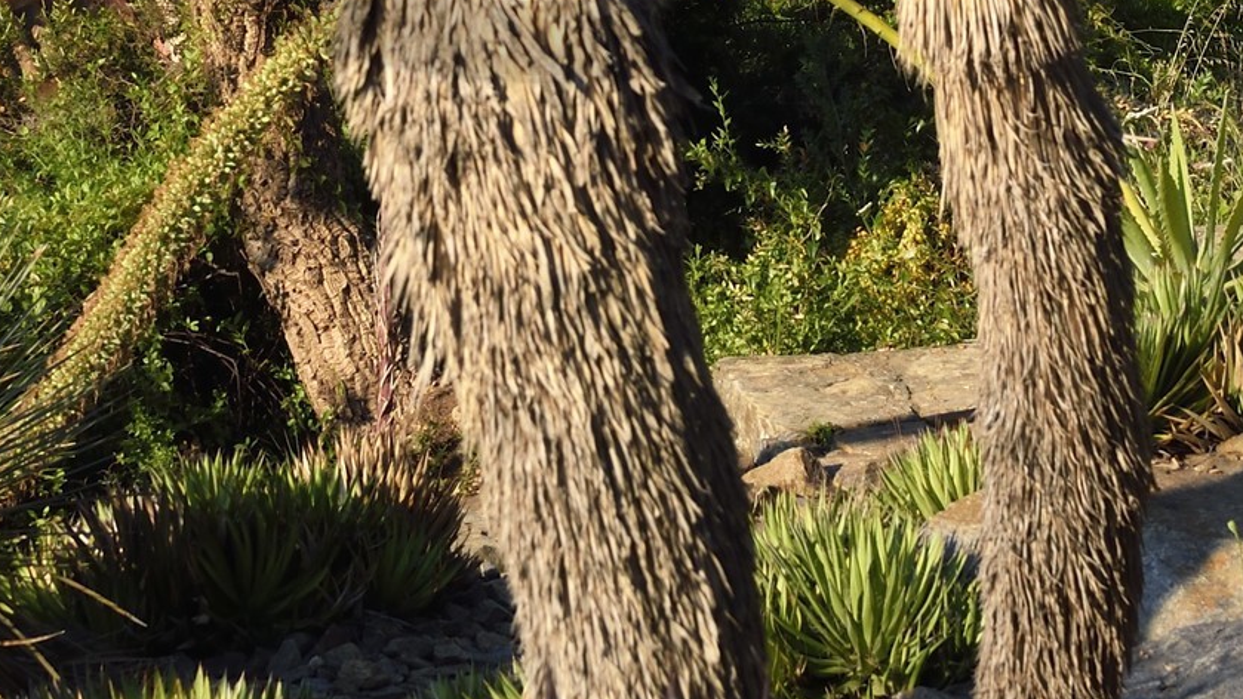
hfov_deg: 12.0
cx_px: 547
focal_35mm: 180
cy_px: -611
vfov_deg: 6.6
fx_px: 5933
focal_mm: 60
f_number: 10
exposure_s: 1/400
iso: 200
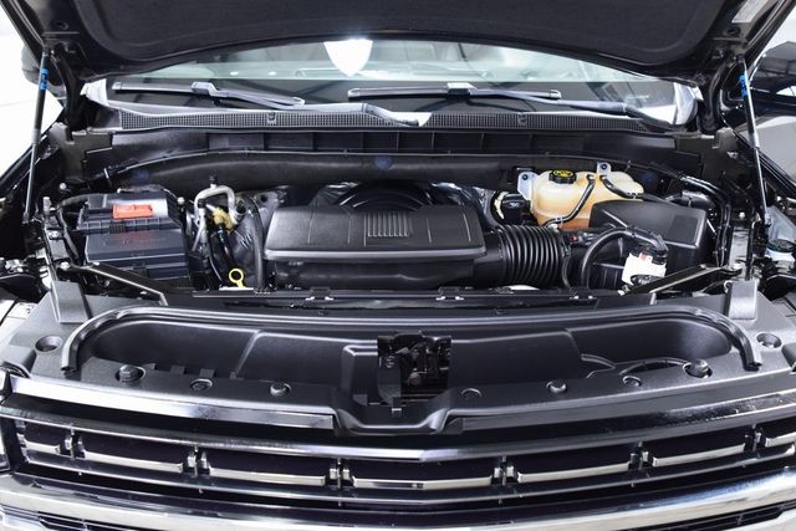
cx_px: 398
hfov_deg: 53.1
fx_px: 796
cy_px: 266
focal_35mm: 36
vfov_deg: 36.9
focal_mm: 24
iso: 1600
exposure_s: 1/15
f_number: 4
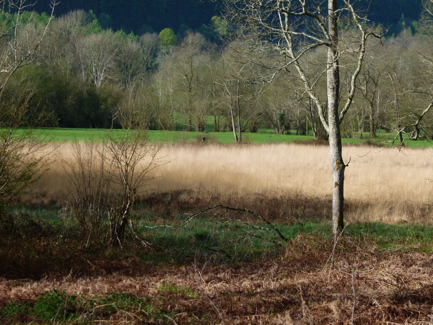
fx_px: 1388
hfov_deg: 17.7
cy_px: 162
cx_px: 216
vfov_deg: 13.3
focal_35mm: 111
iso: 100
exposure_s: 1/500
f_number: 4
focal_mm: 20
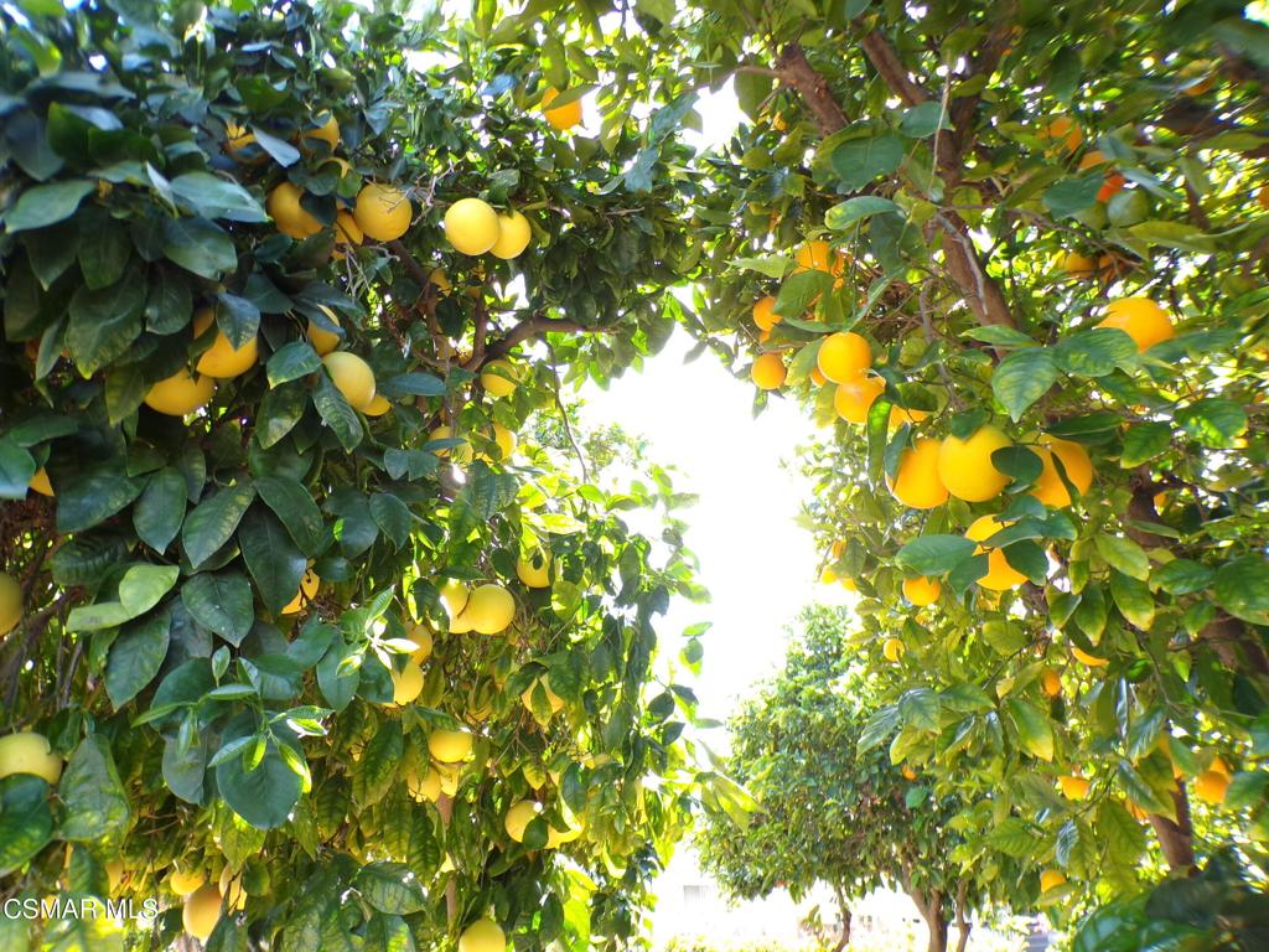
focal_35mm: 24
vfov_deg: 56.8
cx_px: 634
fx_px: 880
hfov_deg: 71.6
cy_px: 476
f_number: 3
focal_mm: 4.3
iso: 100
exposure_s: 1/60
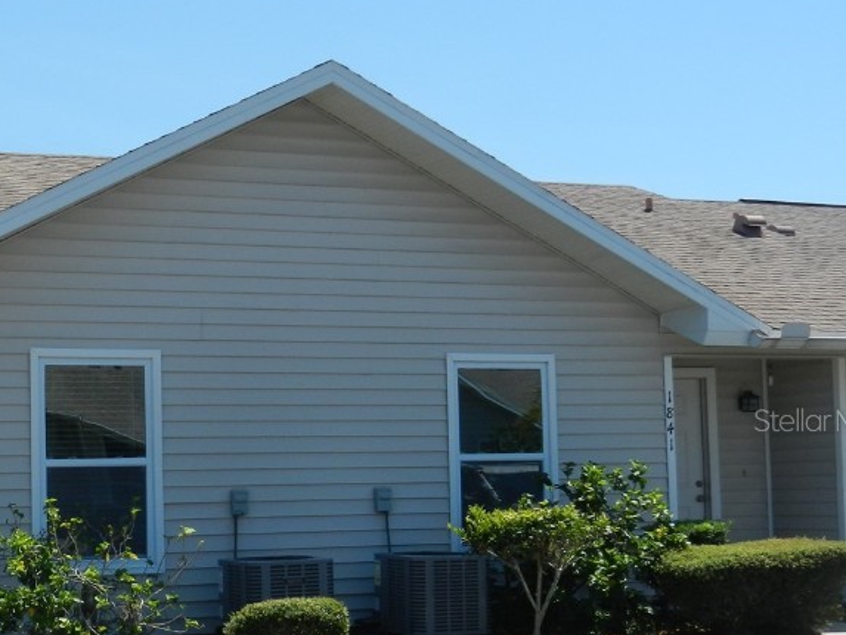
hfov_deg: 31.6
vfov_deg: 24.7
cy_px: 419
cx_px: 137
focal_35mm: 59
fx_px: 1442
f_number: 3.8
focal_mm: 5.9
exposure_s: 1/1250
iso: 160
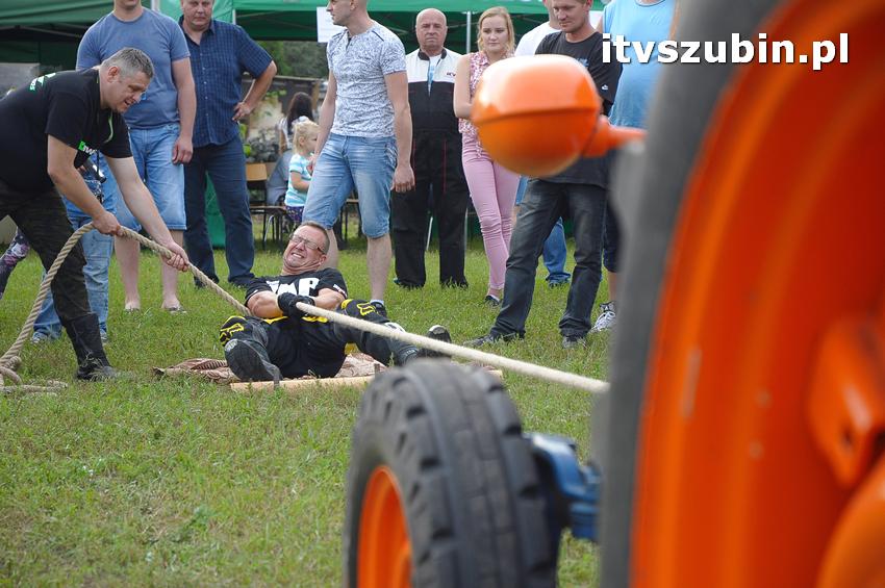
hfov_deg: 19.5
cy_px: 294
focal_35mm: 105
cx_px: 442
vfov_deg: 13.0
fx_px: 2579
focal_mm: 70
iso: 400
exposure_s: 1/200
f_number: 4.5
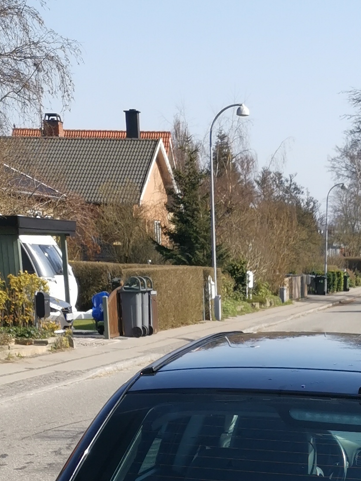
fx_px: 1238
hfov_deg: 16.2
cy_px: 695
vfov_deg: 19.5
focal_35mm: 89
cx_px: 370
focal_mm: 5.58
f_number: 1.8
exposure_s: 1/1274
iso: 50
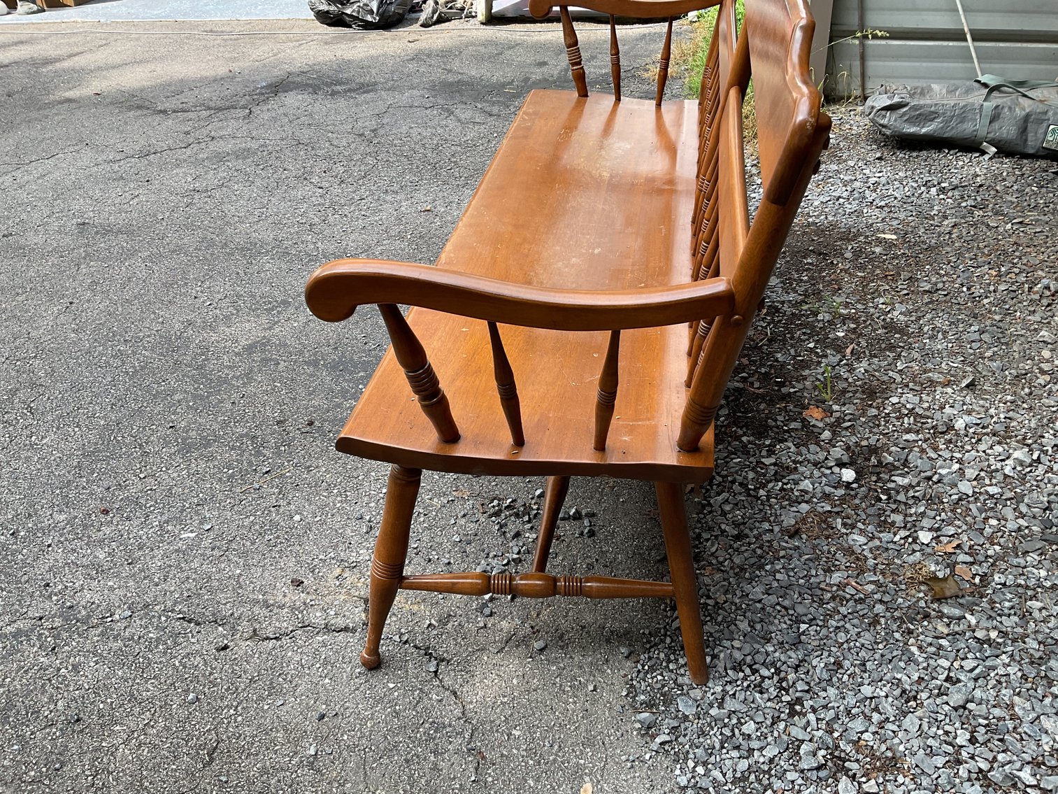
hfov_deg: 61.7
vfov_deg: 48.2
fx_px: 886
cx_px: 529
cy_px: 397
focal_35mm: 29
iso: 16
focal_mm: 3
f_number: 1.8
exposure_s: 1/289
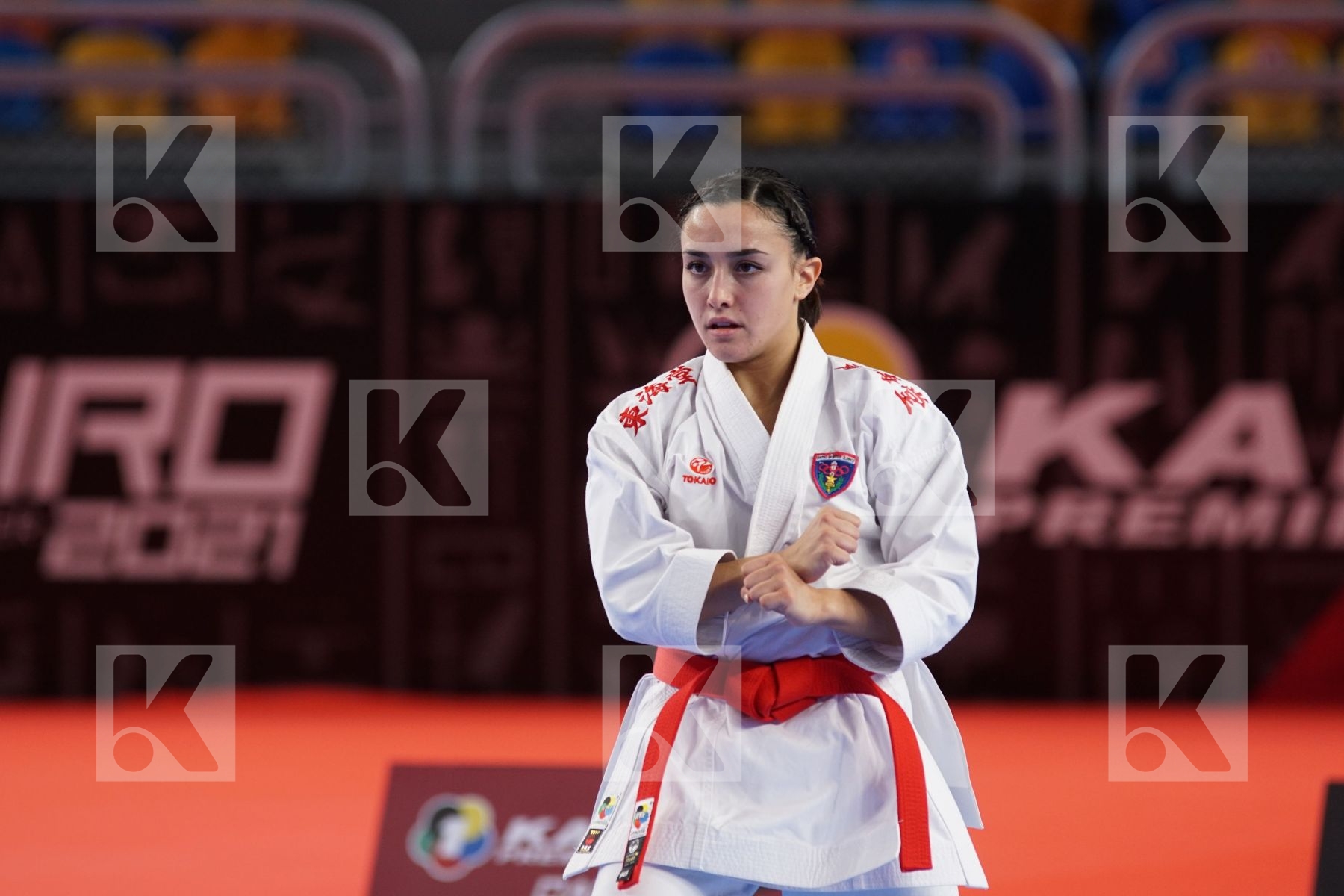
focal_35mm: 300
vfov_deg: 4.6
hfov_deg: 6.9
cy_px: 448
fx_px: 11199
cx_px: 672
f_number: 3.2
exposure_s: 1/250
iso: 500
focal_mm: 200
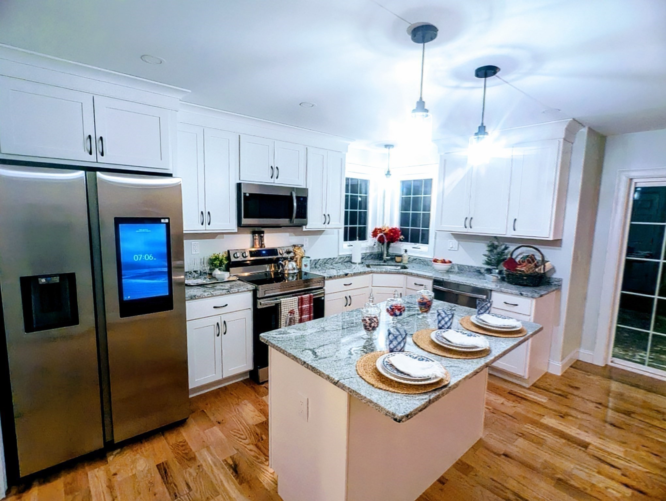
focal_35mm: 16
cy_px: 250
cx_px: 333
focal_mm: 2.35
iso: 184
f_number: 2.2
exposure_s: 1/60
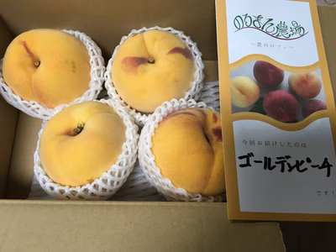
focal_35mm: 29
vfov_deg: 48.2
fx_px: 281
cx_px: 168
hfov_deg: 61.7
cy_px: 126
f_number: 2.2
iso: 80
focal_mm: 4.15
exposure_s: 1/30
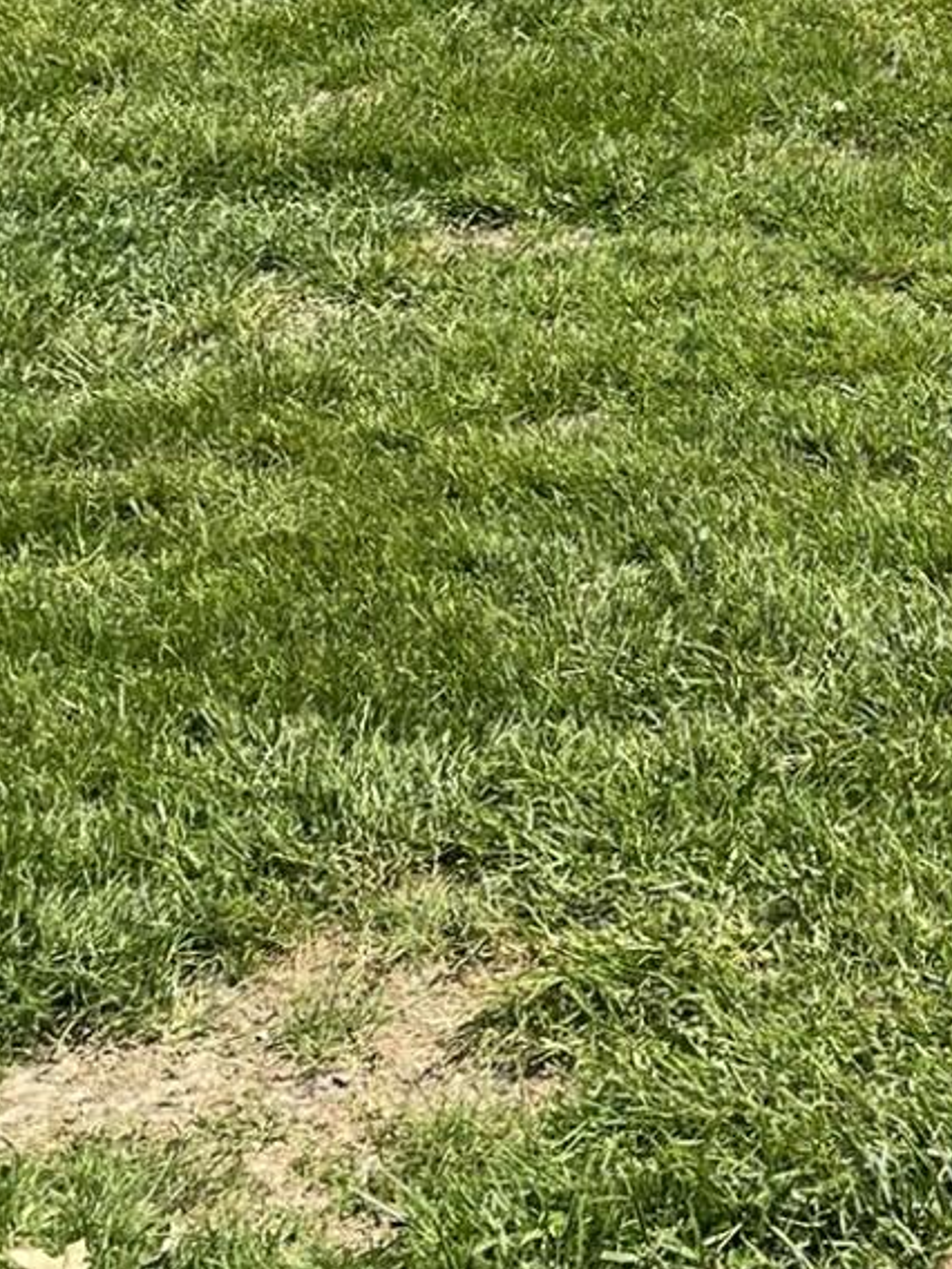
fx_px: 3227
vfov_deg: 21.0
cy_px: -165
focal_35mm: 88
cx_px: 1479
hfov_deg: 15.3
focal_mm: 5.1
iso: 32
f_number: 1.6
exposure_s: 1/2717
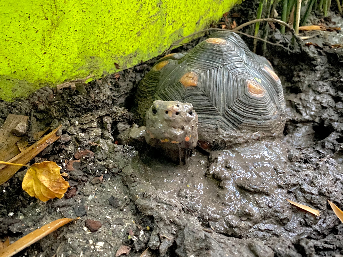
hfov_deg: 67.3
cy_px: 128
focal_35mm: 26
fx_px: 258
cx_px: 172
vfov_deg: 53.1
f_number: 1.8
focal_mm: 4.25
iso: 800
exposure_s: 1/4
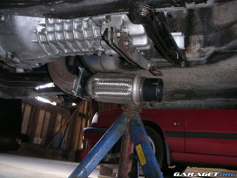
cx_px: 118
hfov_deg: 49.0
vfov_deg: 37.7
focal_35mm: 38
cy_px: 89
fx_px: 260
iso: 160
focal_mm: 6
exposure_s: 1/45
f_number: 2.8
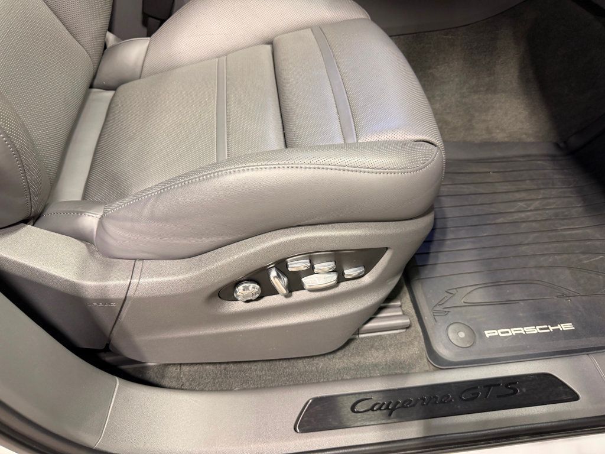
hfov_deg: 71.6
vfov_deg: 56.8
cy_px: 227
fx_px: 419
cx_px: 302
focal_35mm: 24
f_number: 1.78
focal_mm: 6.76
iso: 200
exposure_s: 1/60
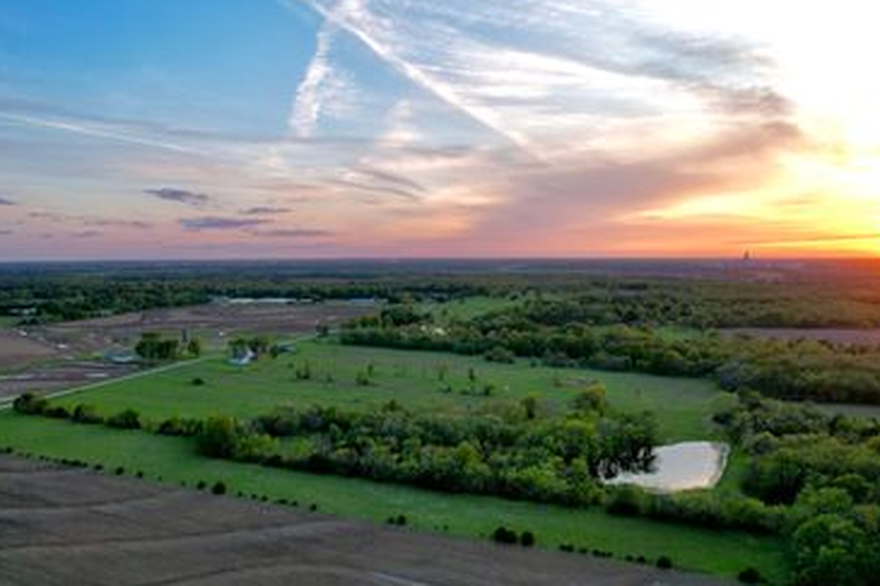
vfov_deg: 49.4
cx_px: 392
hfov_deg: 69.2
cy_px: 320
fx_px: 635
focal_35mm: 26
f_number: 2.8
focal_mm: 8.38
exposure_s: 1/160
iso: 100
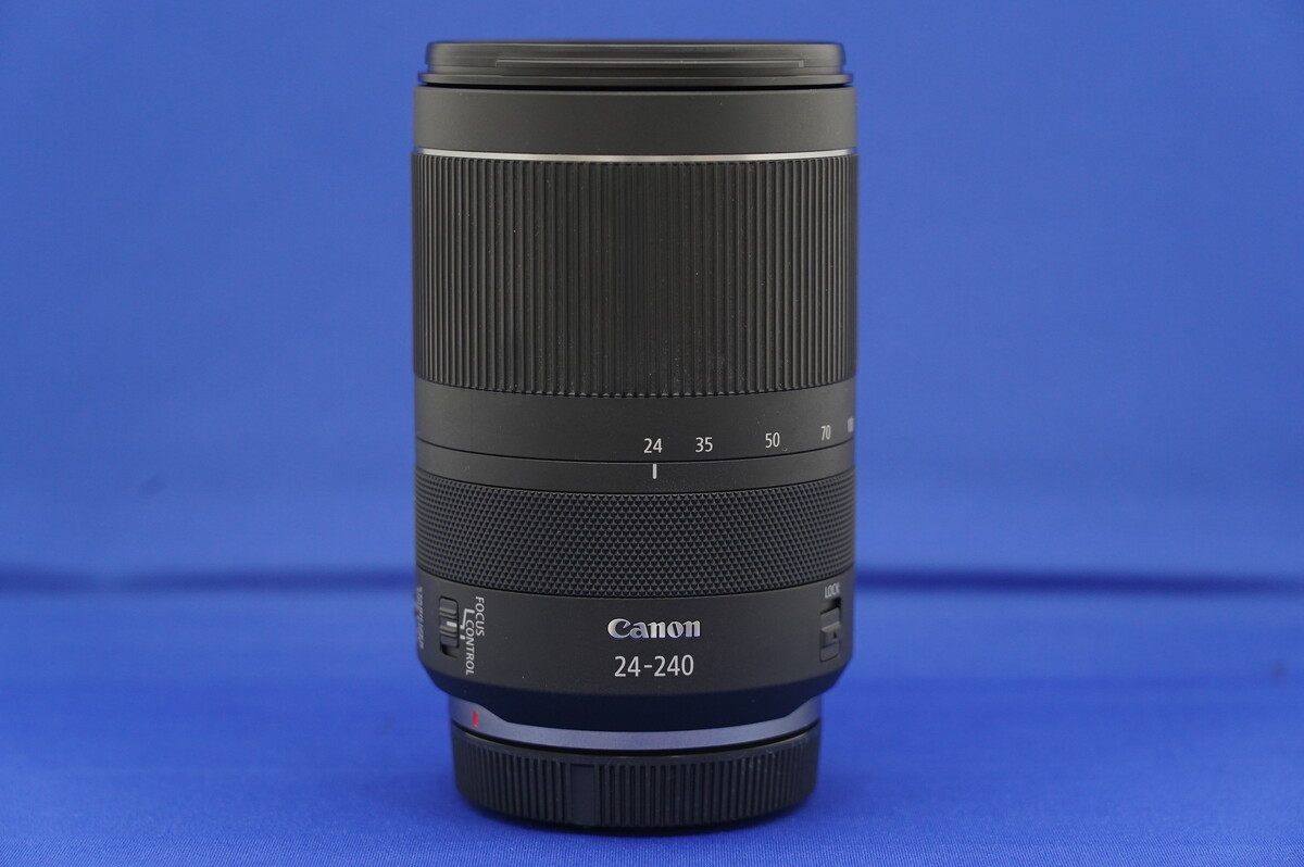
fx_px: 3293
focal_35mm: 91
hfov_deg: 22.4
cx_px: 652
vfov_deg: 15.0
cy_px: 434
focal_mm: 91
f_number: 6.3
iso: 2000
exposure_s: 1/60
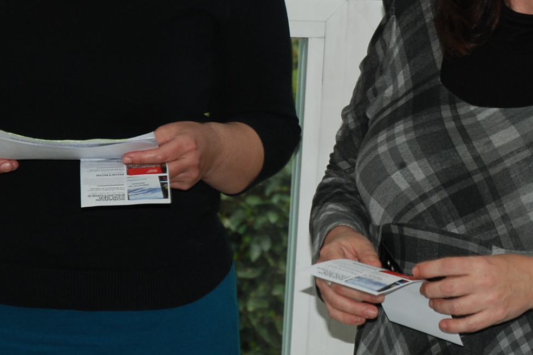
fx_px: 3405
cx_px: 379
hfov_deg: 8.9
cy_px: 69
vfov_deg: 6.0
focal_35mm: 230
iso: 200
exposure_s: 1/60
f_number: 4.5
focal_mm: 52
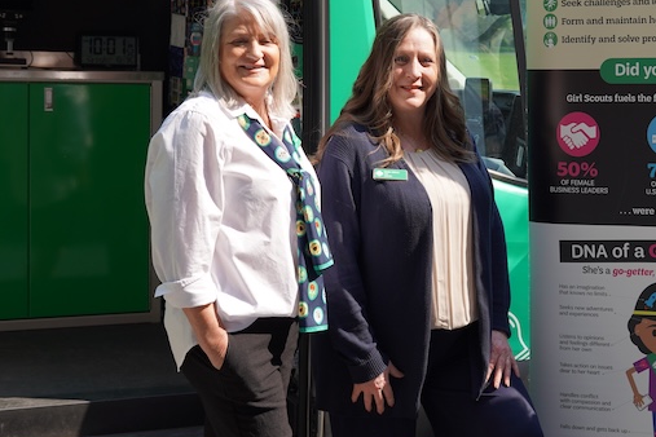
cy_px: 152
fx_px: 1294
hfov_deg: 28.0
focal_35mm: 71
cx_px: 507
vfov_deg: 19.1
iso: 100
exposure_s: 1/320
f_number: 4.5
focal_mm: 30
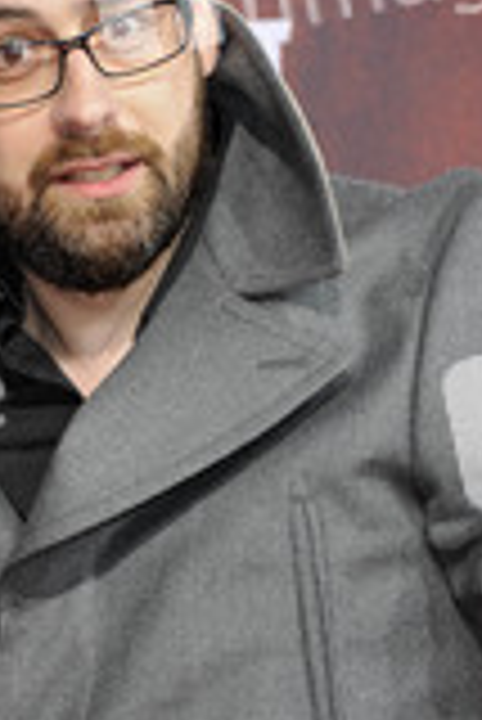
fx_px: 6753
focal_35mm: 337
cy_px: 630
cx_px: -95
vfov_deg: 6.1
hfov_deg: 4.1
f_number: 5.6
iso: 500
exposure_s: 1/160
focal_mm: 135
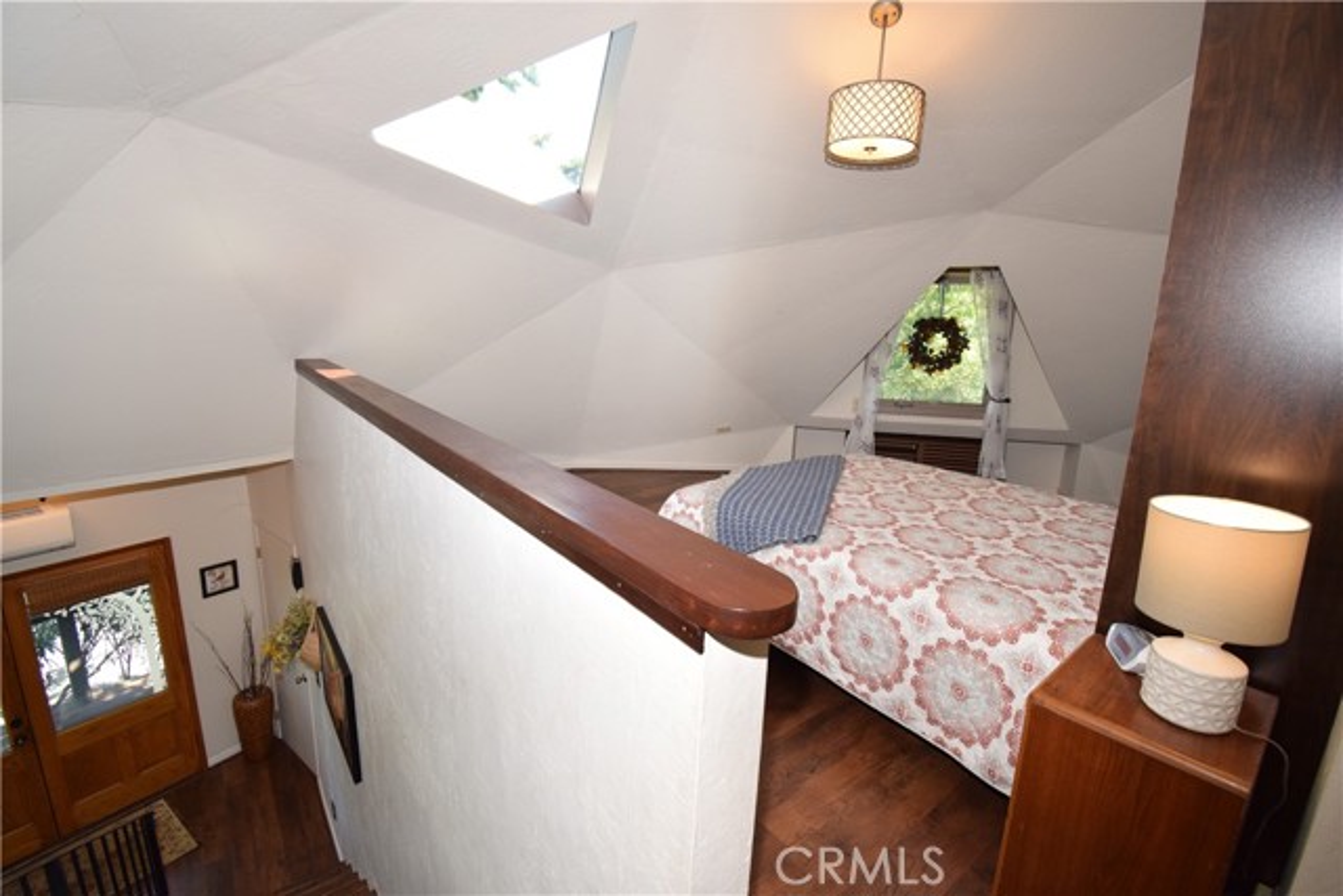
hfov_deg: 100.4
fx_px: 560
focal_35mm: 15
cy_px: 448
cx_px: 672
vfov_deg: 77.4
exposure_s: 1/125
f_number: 5.6
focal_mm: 10
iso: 640
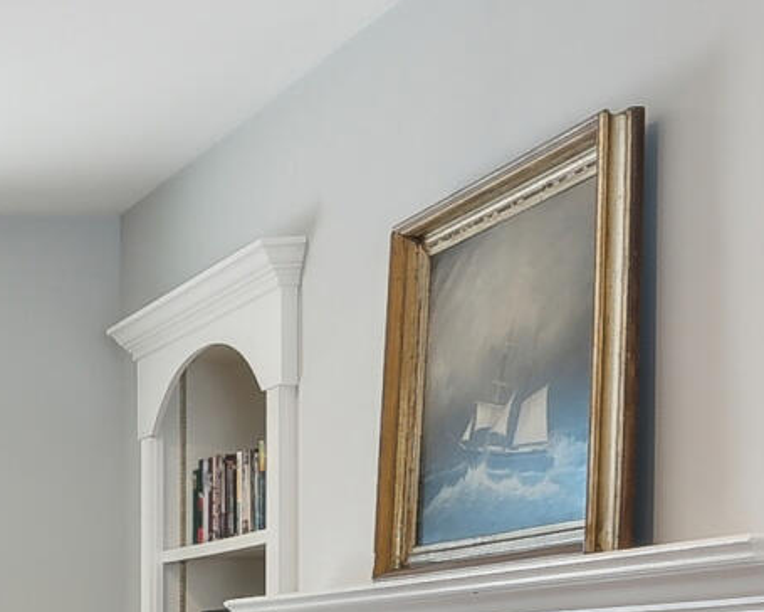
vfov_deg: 15.1
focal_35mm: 99
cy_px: 702
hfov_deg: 17.0
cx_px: -482
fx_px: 2239
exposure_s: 1/10
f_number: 7.1
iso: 320
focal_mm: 16
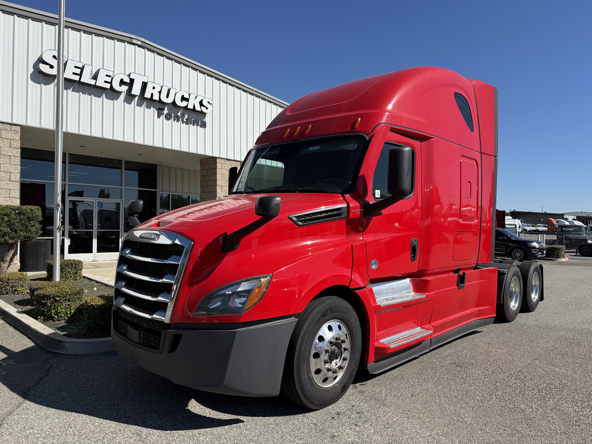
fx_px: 410
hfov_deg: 71.6
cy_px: 222
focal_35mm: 24
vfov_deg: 56.8
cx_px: 296
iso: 80
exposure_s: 1/4405
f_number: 1.78
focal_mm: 6.76
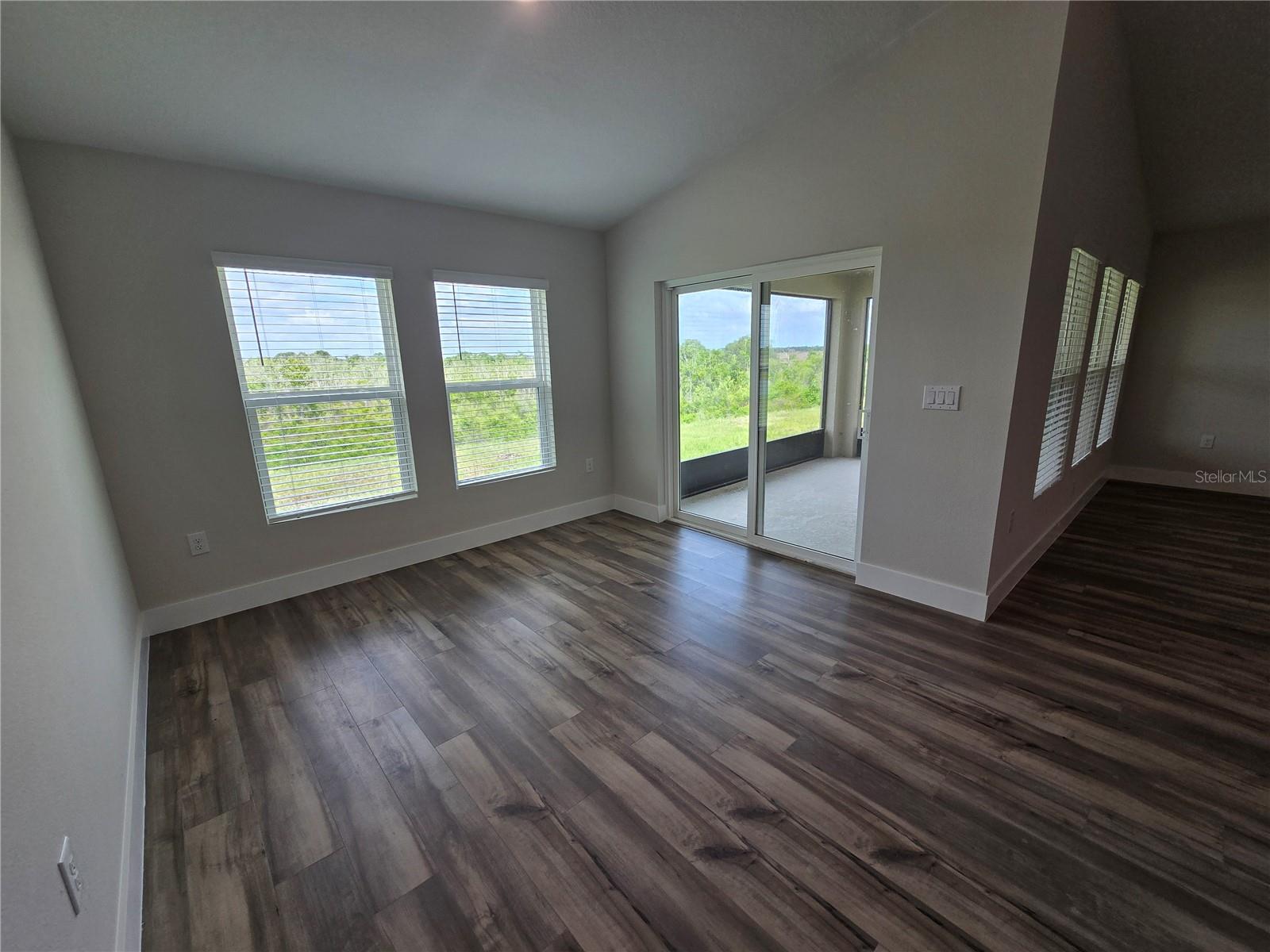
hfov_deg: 106.2
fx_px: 477
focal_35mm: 13
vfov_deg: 89.9
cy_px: 476
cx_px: 635
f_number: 2.2
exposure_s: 1/140
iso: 50
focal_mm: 2.2
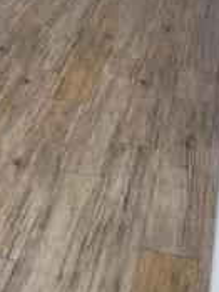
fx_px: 802
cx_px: -15
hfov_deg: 15.2
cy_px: -75
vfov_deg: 19.3
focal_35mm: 95
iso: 40
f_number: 1.8
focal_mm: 5.4
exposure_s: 1/164
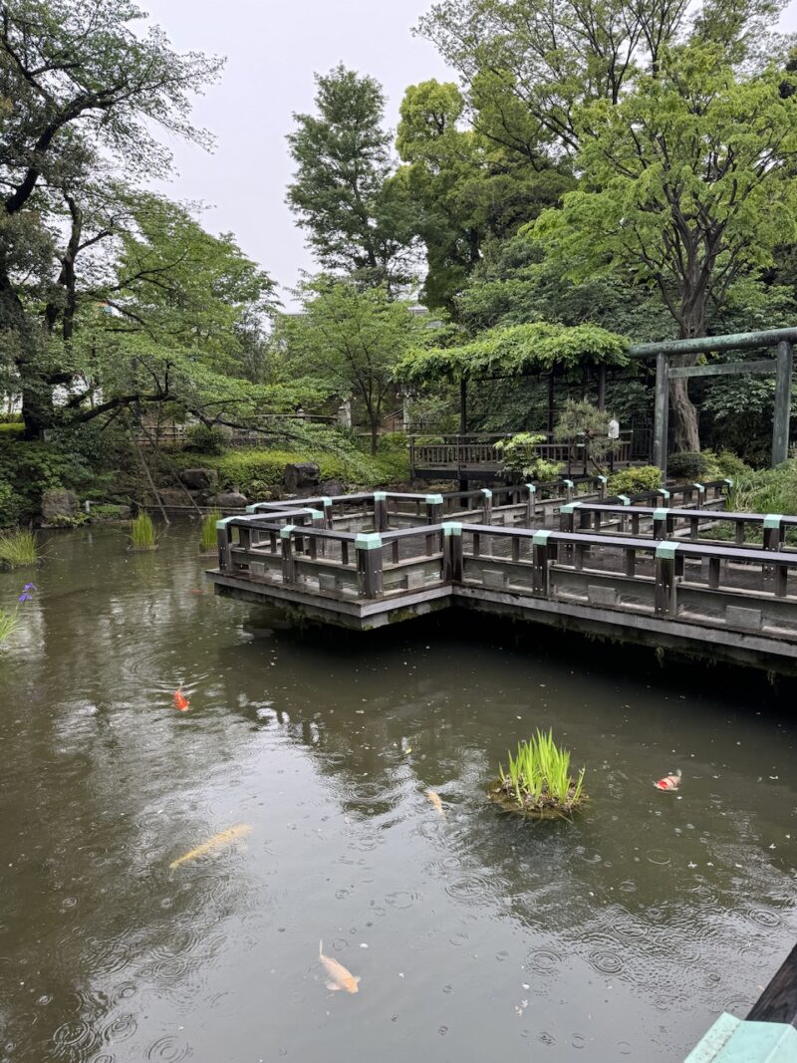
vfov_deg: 71.6
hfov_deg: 56.8
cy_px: 532
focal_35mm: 24
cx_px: 398
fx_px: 737
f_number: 1.78
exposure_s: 1/225
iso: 64
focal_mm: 6.76
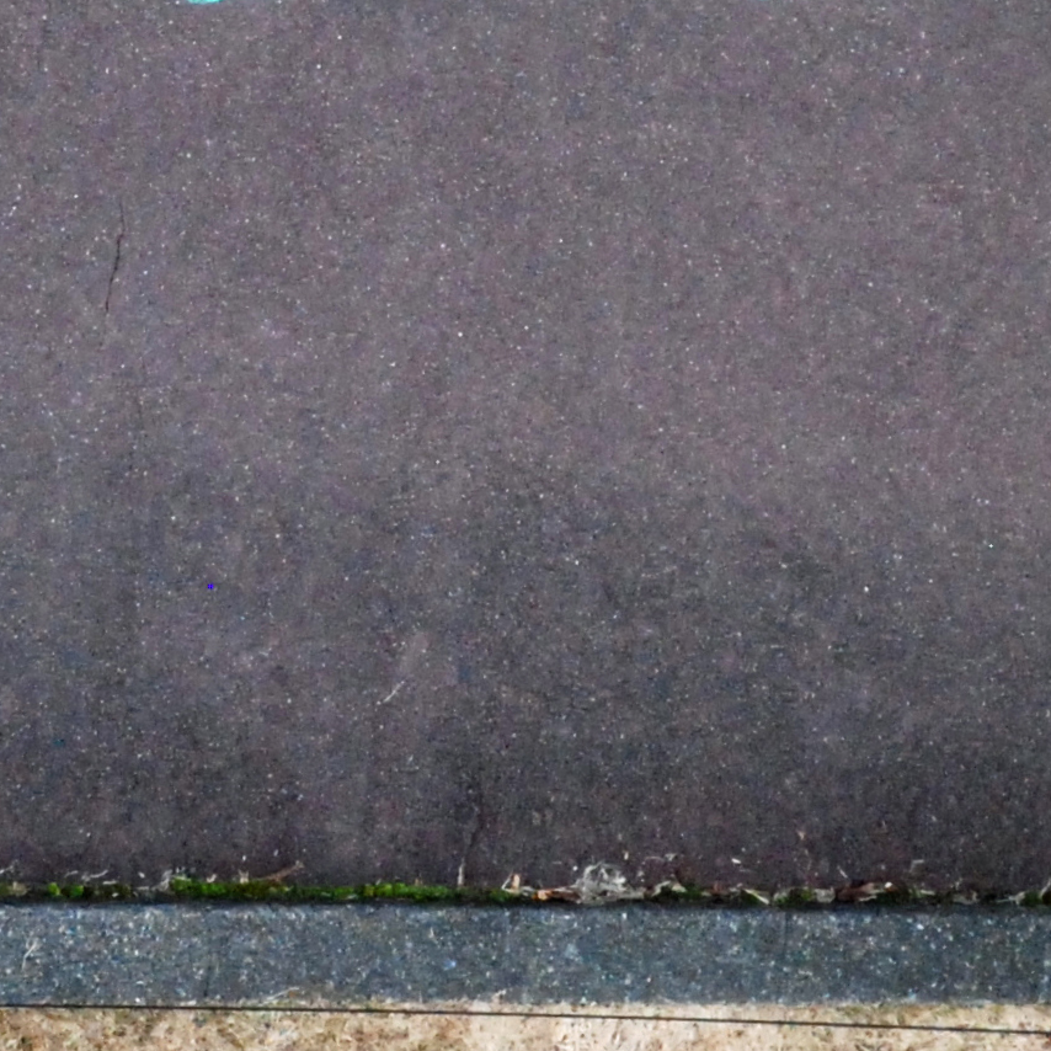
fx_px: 15904
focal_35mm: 463
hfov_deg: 3.8
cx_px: 82
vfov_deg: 3.8
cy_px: -83
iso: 1600
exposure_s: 1/1000
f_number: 8
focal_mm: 80
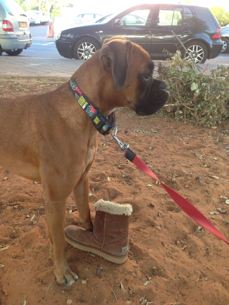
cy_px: 152
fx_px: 291
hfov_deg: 42.9
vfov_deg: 55.4
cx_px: 114
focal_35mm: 33
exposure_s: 1/60
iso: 64
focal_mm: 4.12
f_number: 2.4
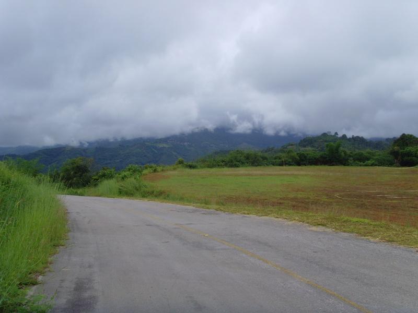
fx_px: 471
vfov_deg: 36.8
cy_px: 156
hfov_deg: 47.9
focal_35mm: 39
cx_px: 209
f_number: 6.3
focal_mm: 6.6
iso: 80
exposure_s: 1/350
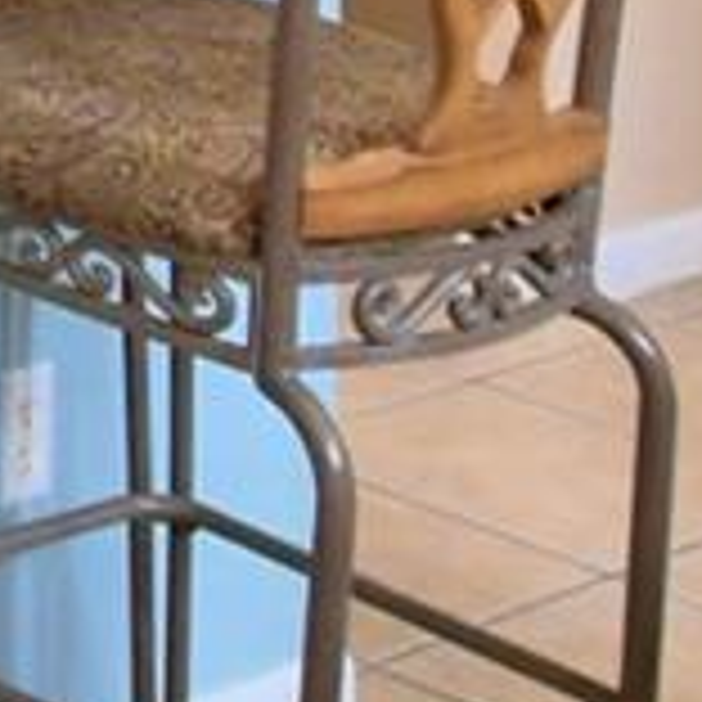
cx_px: -1120
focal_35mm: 131
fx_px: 3006
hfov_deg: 10.8
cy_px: -868
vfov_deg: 11.5
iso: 400
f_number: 4.5
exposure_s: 1/50
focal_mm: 10
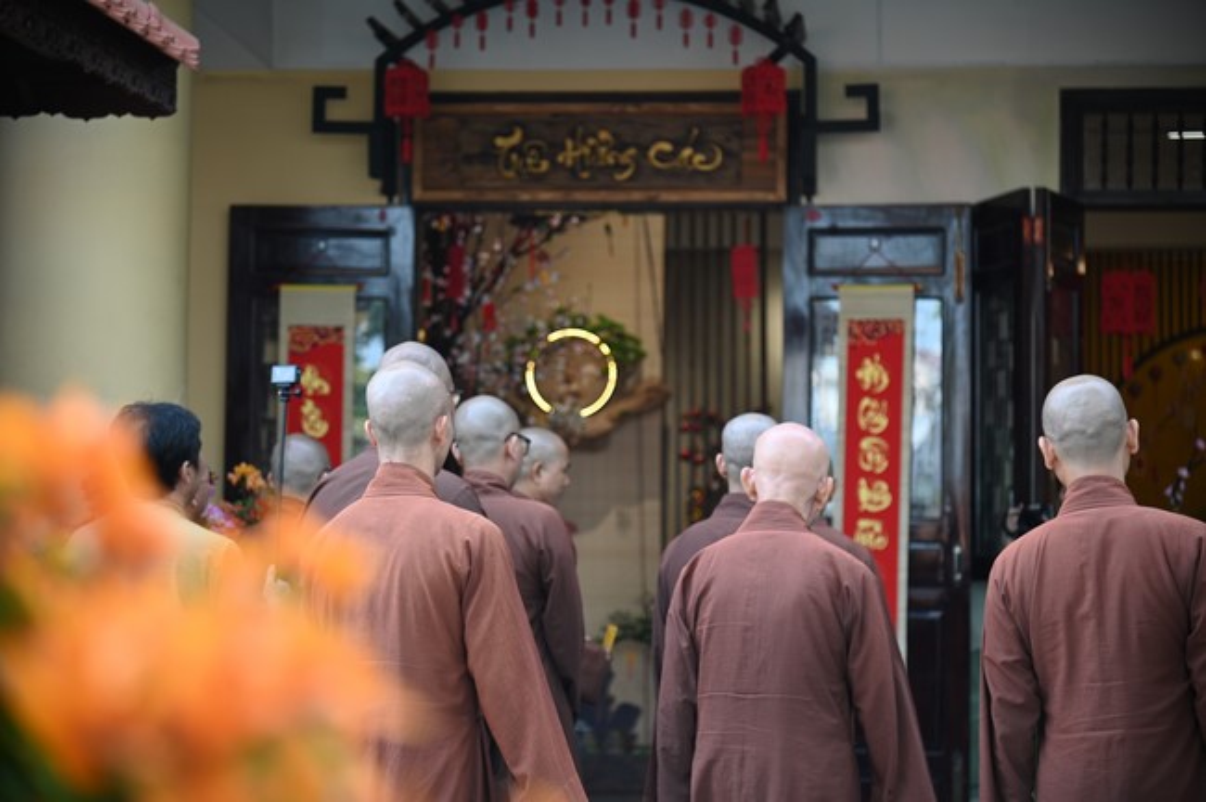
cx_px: 603
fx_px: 2878
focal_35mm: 86
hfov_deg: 23.7
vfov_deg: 15.9
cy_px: 401
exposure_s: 1/160
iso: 400
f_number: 4
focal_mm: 86
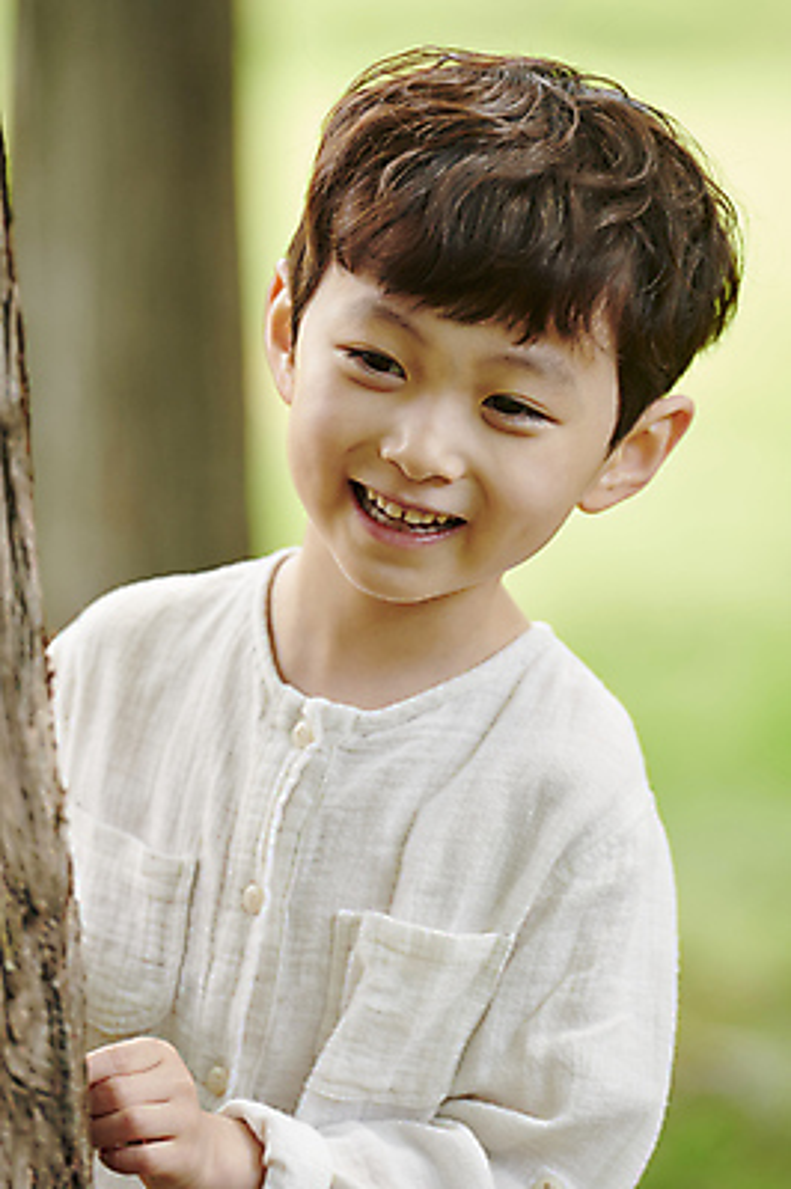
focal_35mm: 240
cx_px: 396
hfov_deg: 5.7
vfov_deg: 8.6
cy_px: 594
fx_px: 7923
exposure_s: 1/125
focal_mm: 200
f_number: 3.2
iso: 200
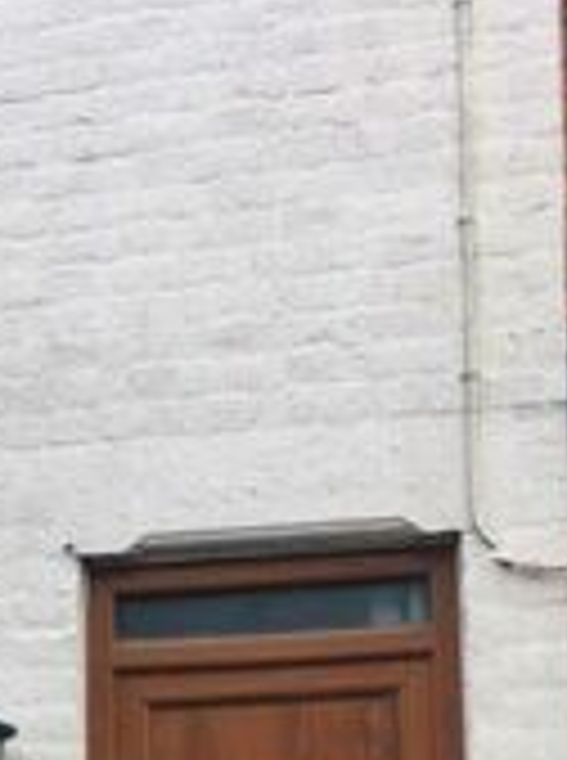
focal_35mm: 90
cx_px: -158
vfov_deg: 20.9
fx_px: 1973
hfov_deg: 15.6
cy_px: 794
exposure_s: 1/105
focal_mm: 4.15
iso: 25
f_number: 2.2
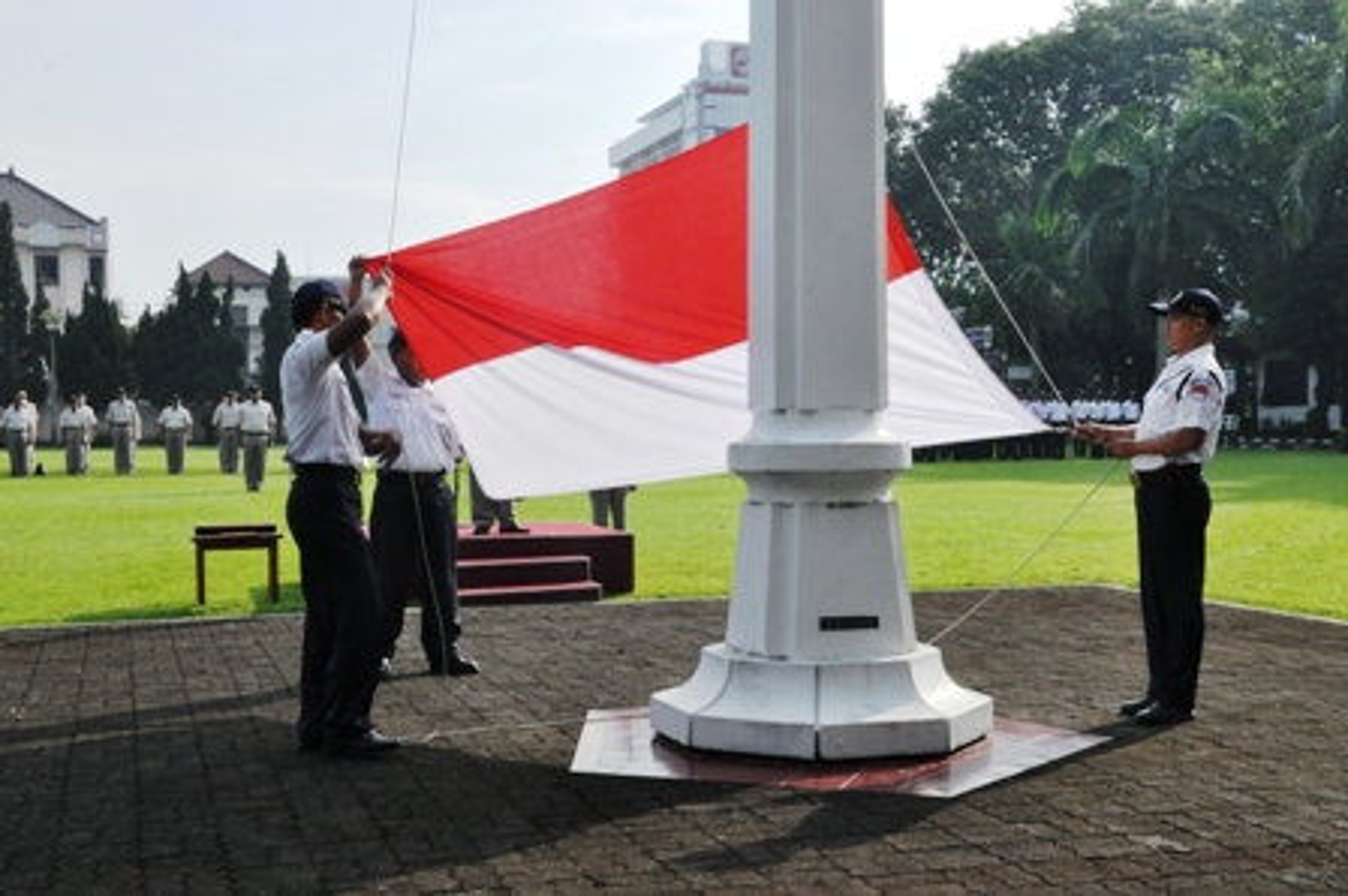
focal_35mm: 48
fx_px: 1796
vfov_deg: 28.0
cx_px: 674
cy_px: 448
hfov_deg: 41.1
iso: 2000
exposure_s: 1/500
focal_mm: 32
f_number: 22
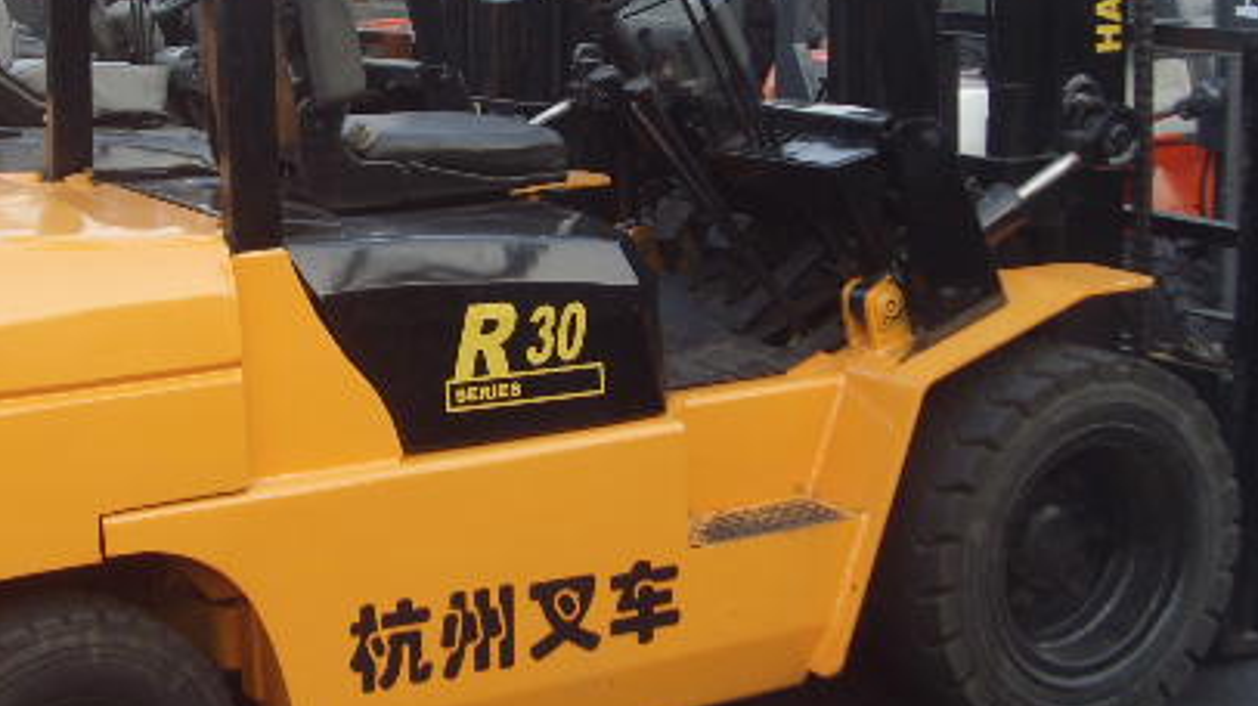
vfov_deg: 17.9
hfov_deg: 31.3
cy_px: 201
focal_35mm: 67
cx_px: 440
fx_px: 2234
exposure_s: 1/60
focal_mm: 6.6
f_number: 3.5
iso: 100
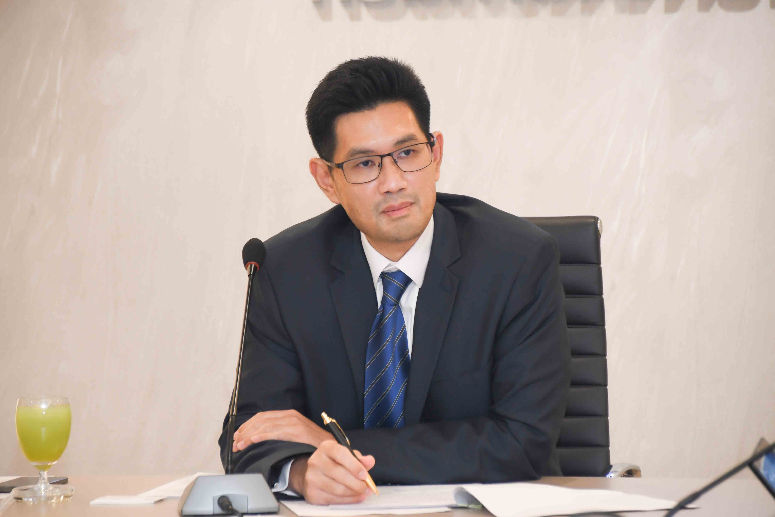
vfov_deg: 5.9
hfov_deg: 8.9
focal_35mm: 232
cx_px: 388
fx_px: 4994
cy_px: 258
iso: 1600
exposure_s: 1/125
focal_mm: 155
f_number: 6
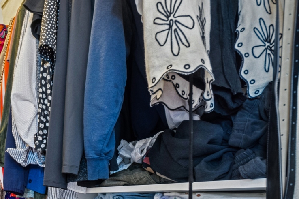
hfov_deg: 51.3
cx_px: 36
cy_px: 199
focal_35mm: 33
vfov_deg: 36.0
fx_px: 274
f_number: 11
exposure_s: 1/1.25
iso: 200
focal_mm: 10
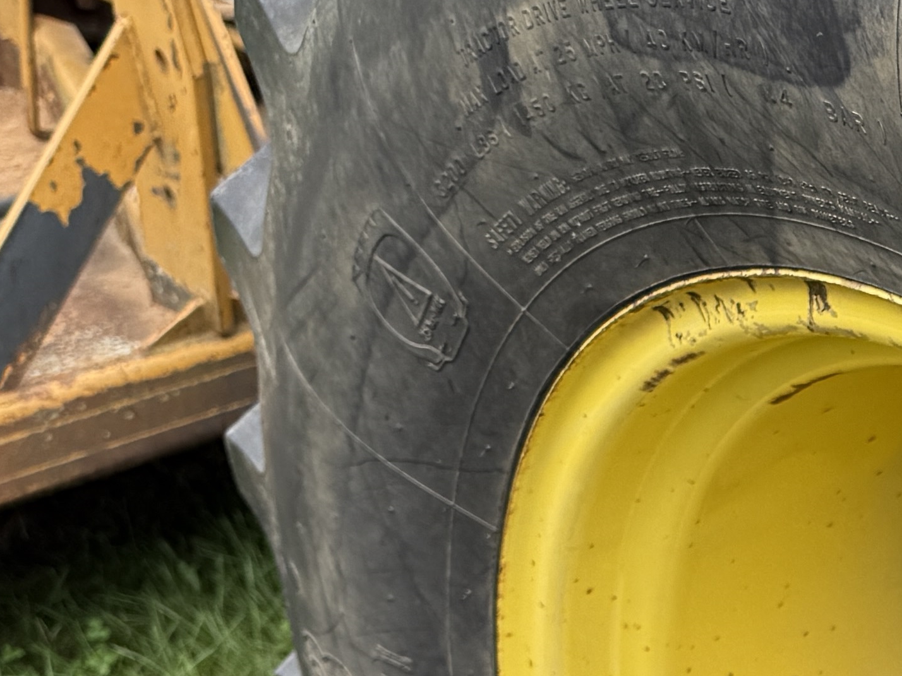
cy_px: 889
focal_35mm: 96
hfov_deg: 17.3
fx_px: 2502
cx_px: 1545
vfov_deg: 14.7
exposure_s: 1/677
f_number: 1.78
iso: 80
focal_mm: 6.76
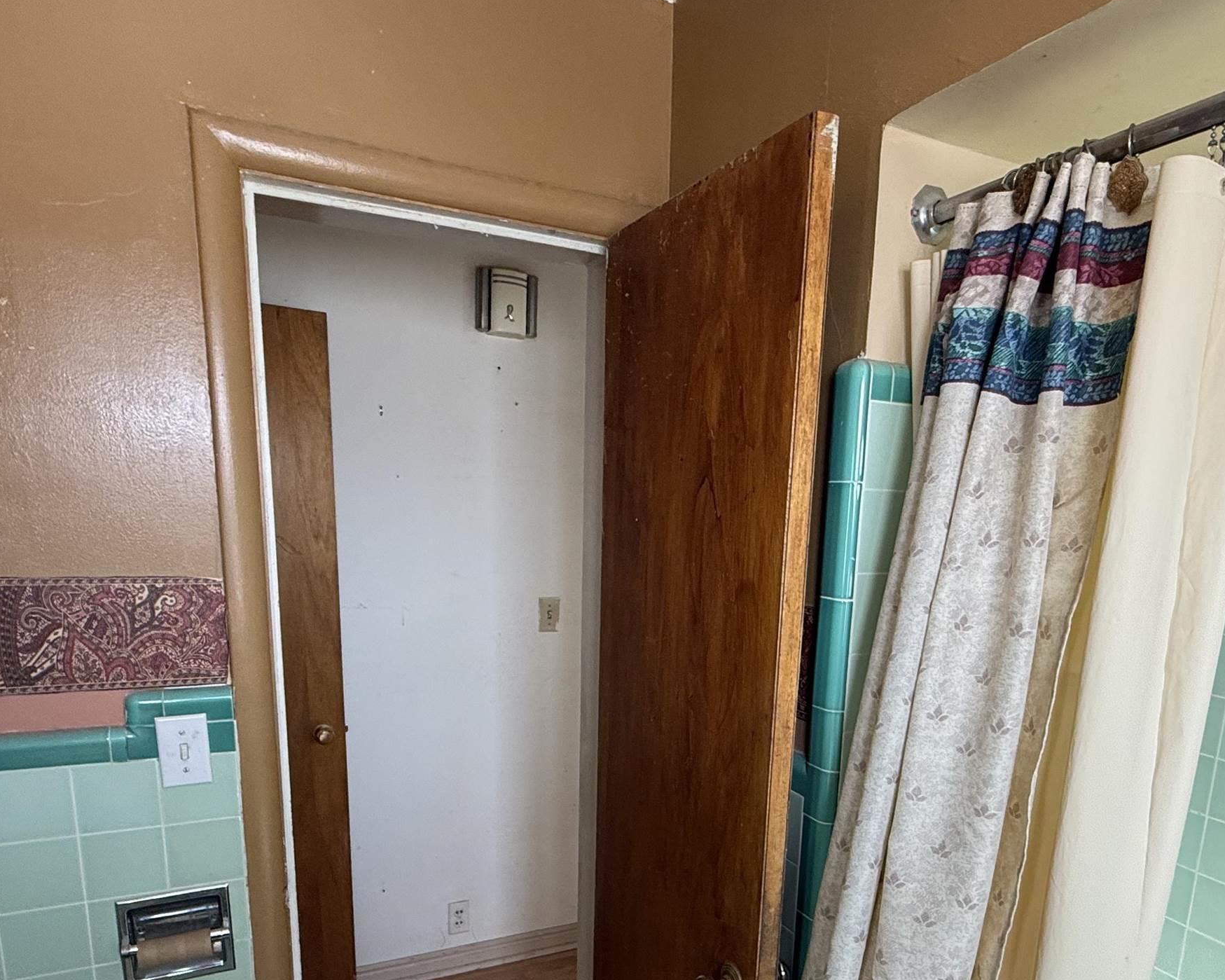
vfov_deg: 56.8
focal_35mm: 24
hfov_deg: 70.0
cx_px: 692
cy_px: 690
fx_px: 870
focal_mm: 2.22
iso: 125
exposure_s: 1/99
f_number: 2.2
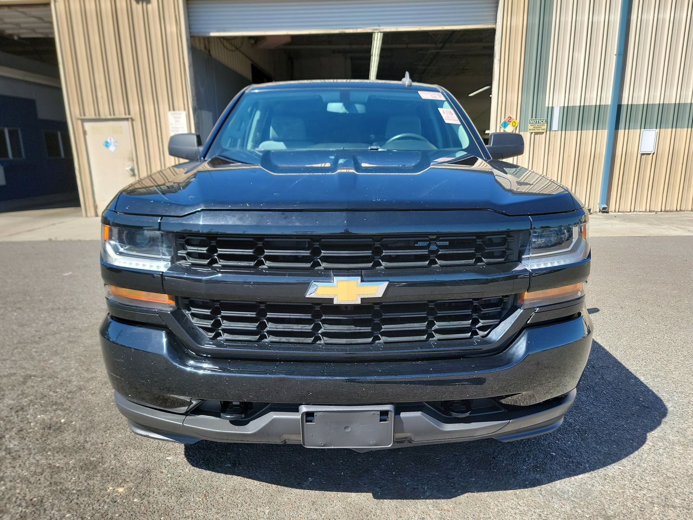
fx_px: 480
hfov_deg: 71.6
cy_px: 260
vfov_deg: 56.8
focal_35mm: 24
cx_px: 346
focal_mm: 6.7
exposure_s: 1/400
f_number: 1.8
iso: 50
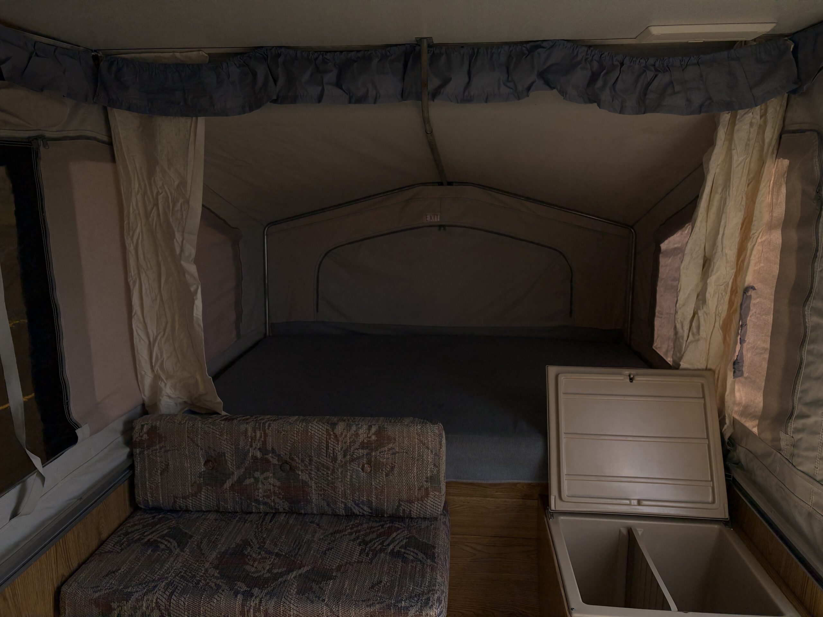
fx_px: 618
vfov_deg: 53.1
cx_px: 412
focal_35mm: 26
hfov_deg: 67.3
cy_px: 308
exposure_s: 1/3831
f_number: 1.6
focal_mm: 6
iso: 64
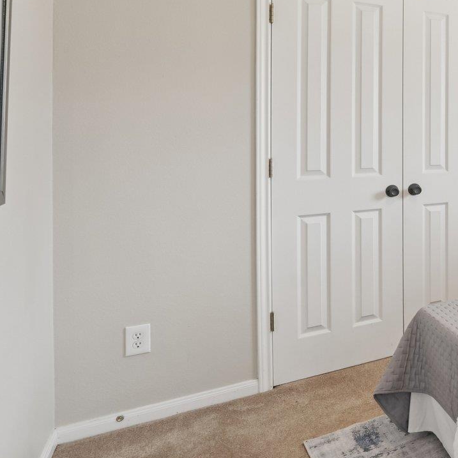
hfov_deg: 31.2
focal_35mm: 34
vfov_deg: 47.1
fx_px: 509
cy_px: 130
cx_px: 652
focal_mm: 14
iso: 400
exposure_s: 1/20
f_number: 8
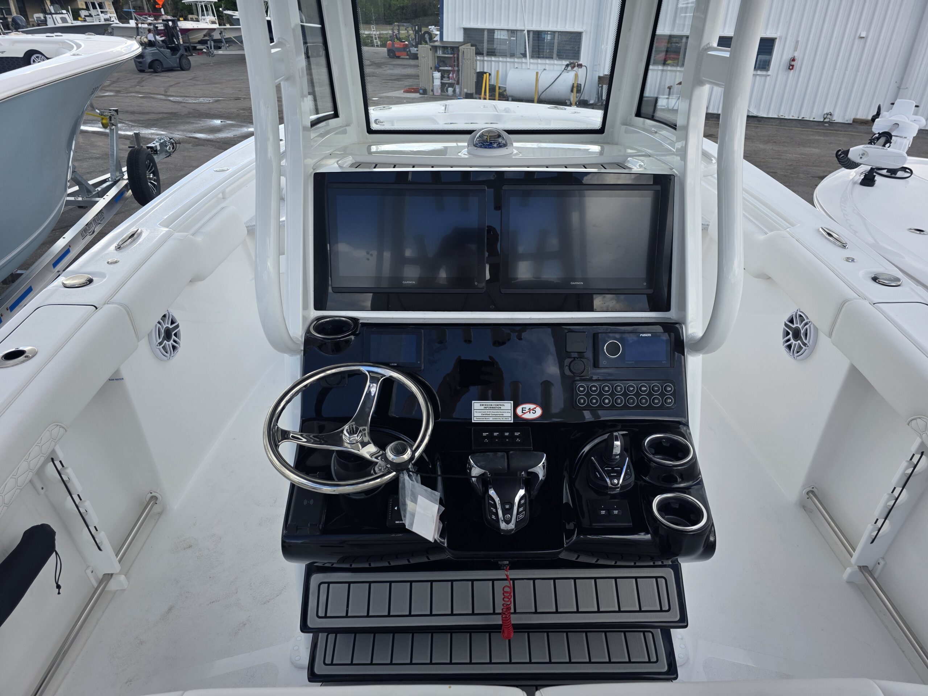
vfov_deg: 58.9
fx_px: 617
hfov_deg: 73.9
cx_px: 464
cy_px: 348
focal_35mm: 23
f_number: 1.7
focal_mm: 6.3
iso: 80
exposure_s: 1/2198
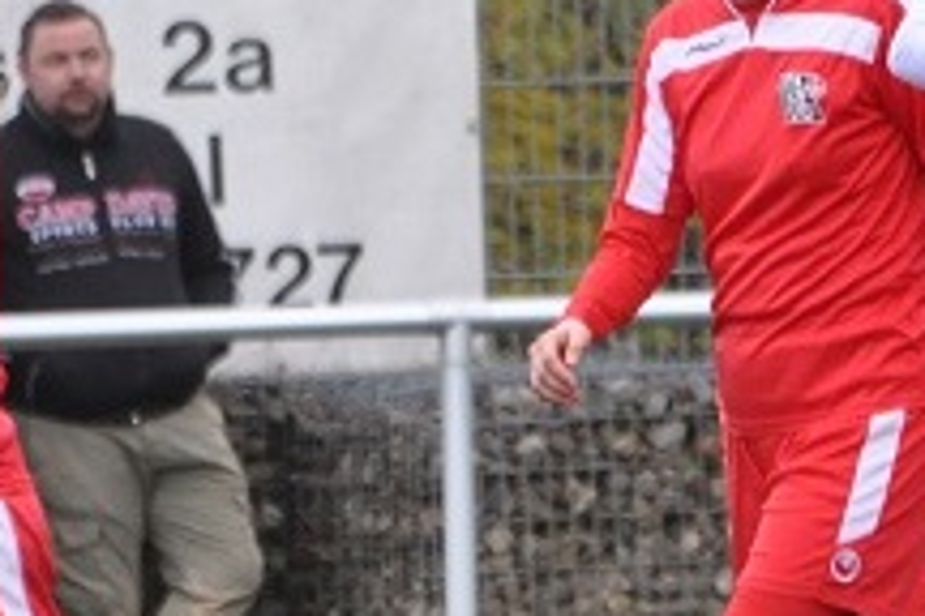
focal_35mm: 910
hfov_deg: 2.3
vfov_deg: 1.5
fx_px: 23380
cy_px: 391
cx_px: 1193
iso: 1600
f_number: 5.3
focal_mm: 220
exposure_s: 1/250
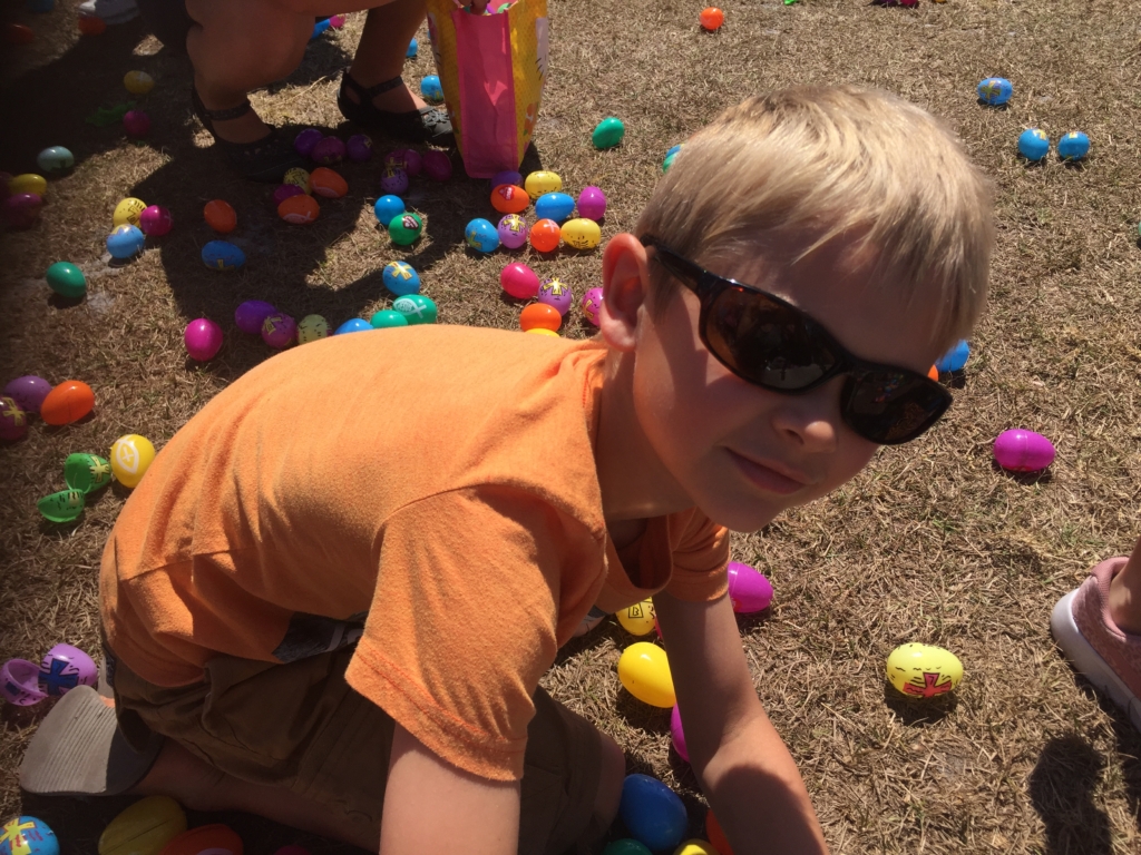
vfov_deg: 48.2
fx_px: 956
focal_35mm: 29
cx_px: 570
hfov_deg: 61.7
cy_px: 428
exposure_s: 1/2475
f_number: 2.2
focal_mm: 4.15
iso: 32
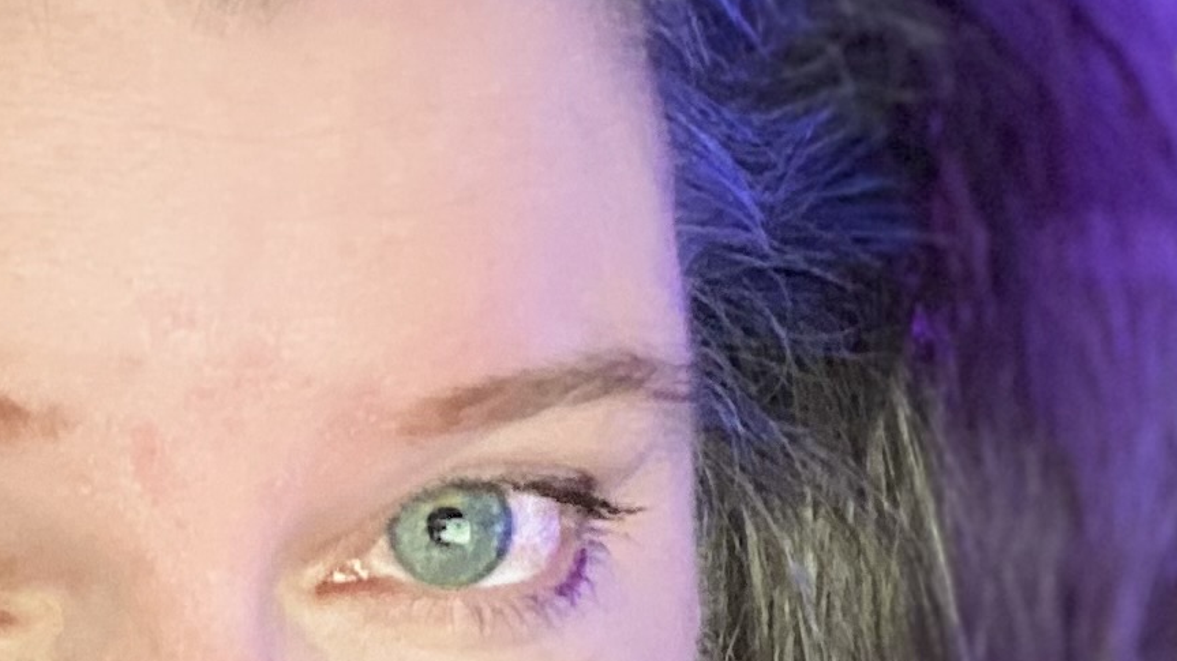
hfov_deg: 18.2
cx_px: 326
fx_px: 3651
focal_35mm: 117
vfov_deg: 10.4
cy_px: 373
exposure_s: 1/31
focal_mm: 2.71
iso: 400
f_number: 2.2
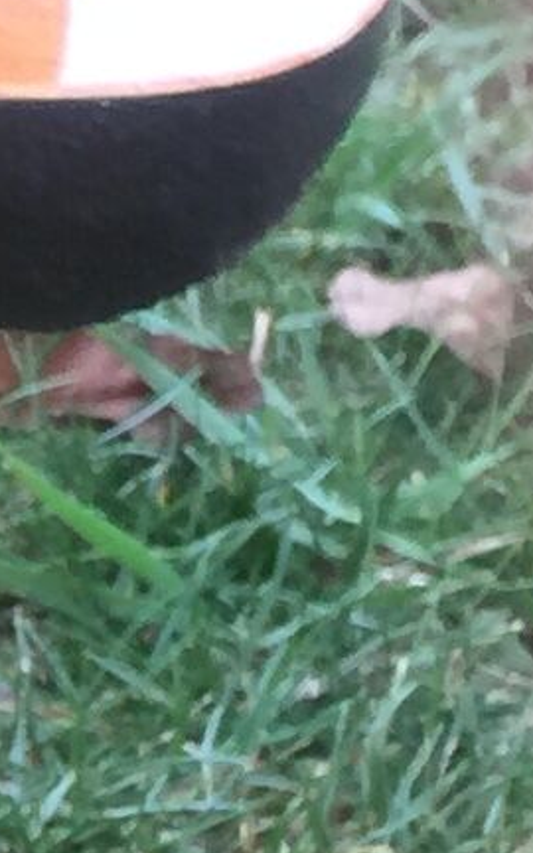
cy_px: 954
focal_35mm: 232
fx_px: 5392
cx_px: -1206
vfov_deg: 9.0
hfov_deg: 5.3
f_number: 2.2
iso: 32
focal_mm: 4.15
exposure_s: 1/33
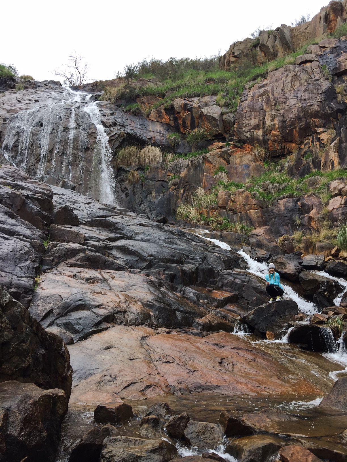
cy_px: 231
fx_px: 388
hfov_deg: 48.2
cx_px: 174
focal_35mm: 29
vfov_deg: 61.7
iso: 32
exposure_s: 1/246
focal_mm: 4.15
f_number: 2.2
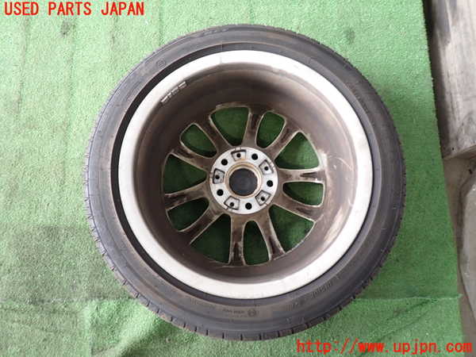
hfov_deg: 69.4
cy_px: 178
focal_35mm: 25
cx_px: 238
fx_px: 344
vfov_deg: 54.9
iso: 200
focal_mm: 4.5
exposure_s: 1/50
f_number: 2
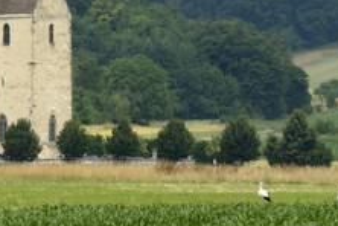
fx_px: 3558
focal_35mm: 379
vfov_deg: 3.6
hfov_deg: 5.4
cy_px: 89
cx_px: 94
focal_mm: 200
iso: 200
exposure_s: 1/250
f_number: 11
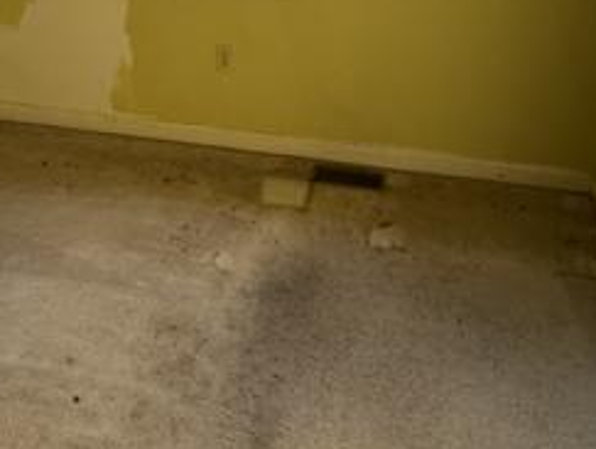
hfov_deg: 41.2
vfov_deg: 25.6
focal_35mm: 46
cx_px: 275
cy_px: -182
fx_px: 793
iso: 320
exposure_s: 1/99
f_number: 2.2
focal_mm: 2.22
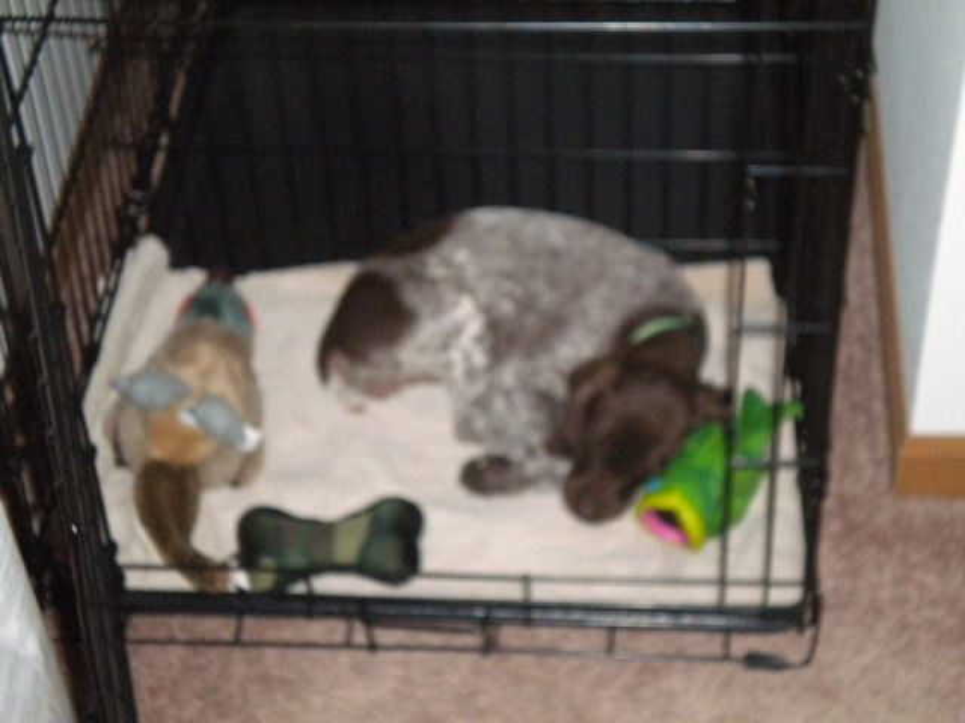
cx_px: 482
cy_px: 362
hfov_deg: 24.7
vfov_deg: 18.7
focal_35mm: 79
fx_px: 2202
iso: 800
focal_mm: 14.3
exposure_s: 1/60
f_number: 5.1
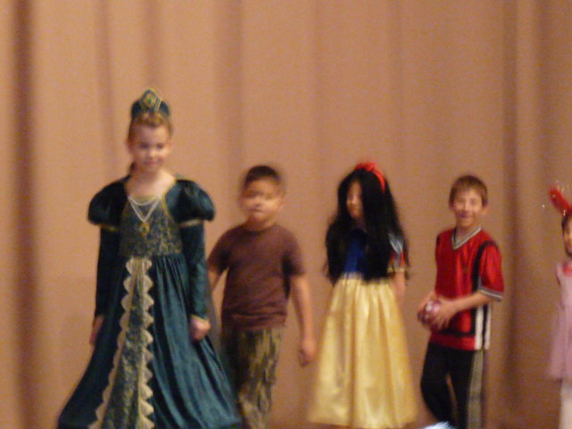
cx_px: 286
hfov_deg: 8.6
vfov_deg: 6.5
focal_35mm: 229
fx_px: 3784
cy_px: 214
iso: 800
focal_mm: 23
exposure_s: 1/8
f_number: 3.6
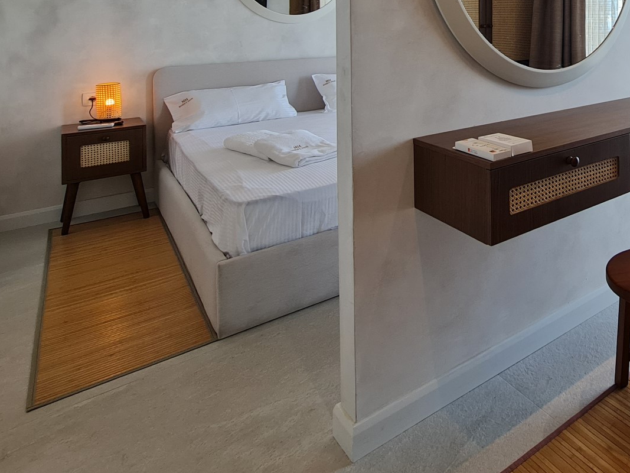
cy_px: 23
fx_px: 473
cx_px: 550
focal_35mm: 26
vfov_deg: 46.3
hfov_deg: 58.9
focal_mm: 2.2
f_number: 2.2
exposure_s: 1/100
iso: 64
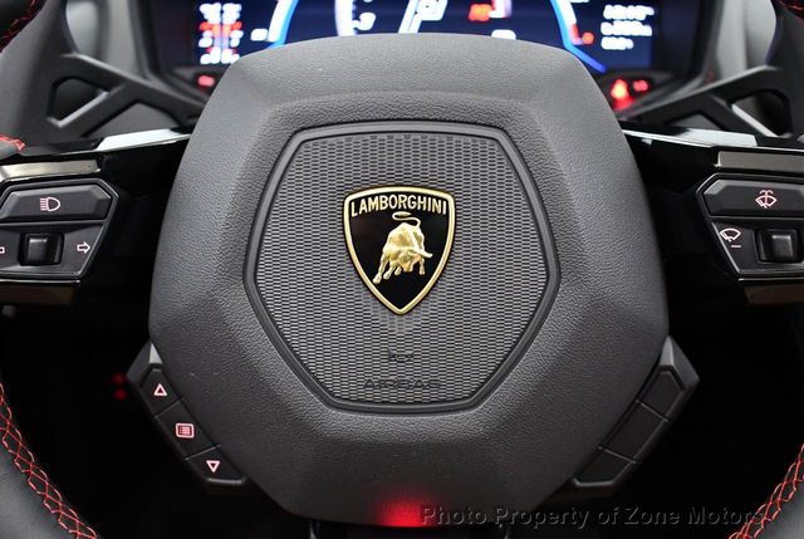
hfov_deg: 53.1
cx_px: 402
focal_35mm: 36
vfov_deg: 37.0
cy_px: 270
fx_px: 805
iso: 3200
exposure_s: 1/125
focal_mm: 18
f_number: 3.5
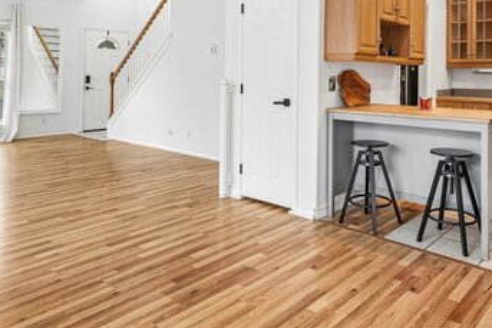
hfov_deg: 64.9
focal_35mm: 28
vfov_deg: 44.2
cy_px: 67
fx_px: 383
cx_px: 293
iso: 800
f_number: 8
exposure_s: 1/40
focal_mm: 15
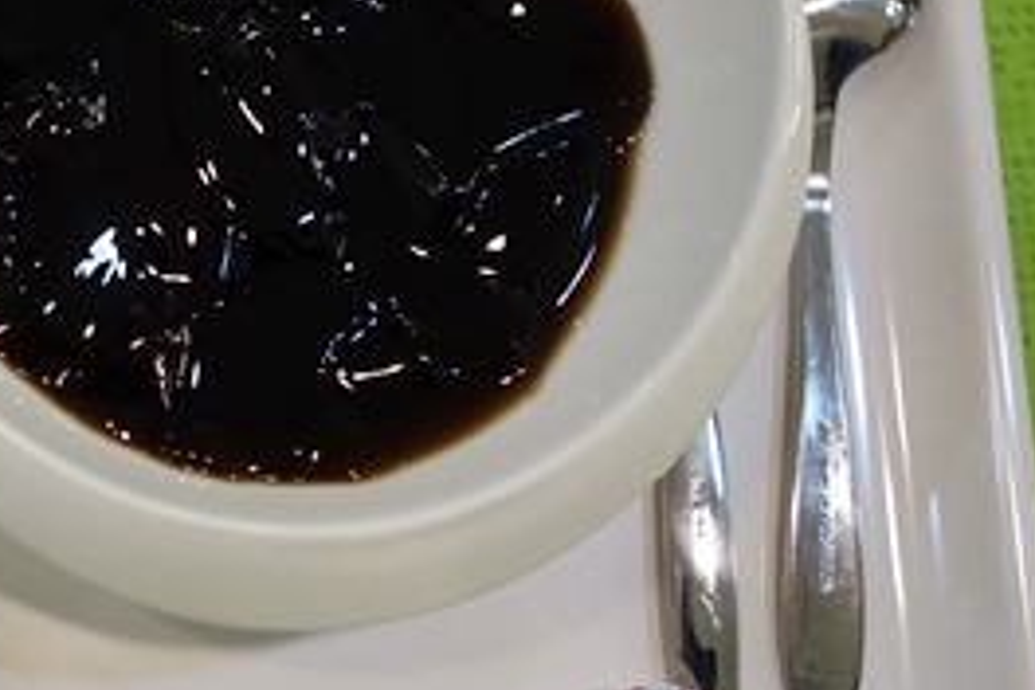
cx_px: -102
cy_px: 265
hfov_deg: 26.9
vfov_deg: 19.7
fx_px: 1984
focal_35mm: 69
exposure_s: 1/80
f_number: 2.5
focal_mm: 10.4
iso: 125
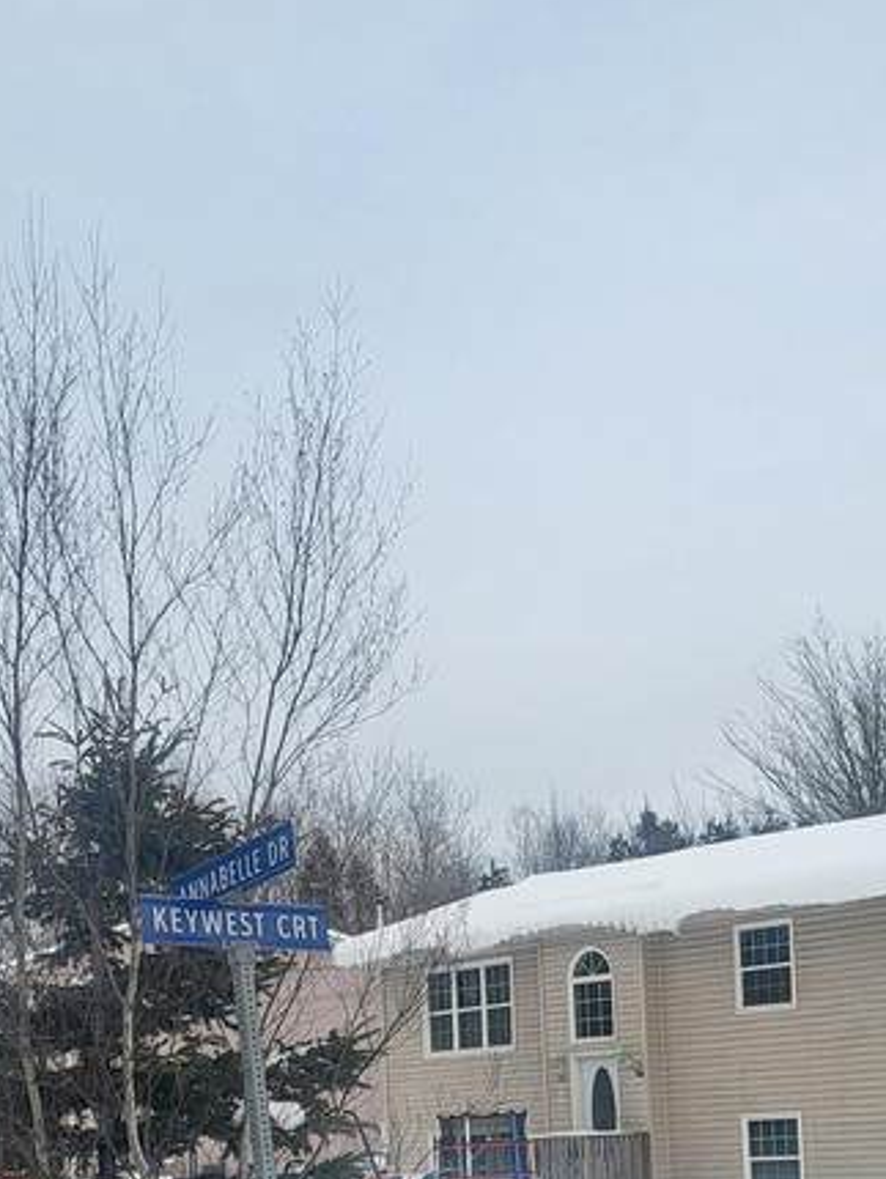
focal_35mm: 58
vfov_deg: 31.3
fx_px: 1977
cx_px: 691
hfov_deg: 24.9
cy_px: 1119
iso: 40
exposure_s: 1/1343
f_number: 1.8
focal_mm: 5.4
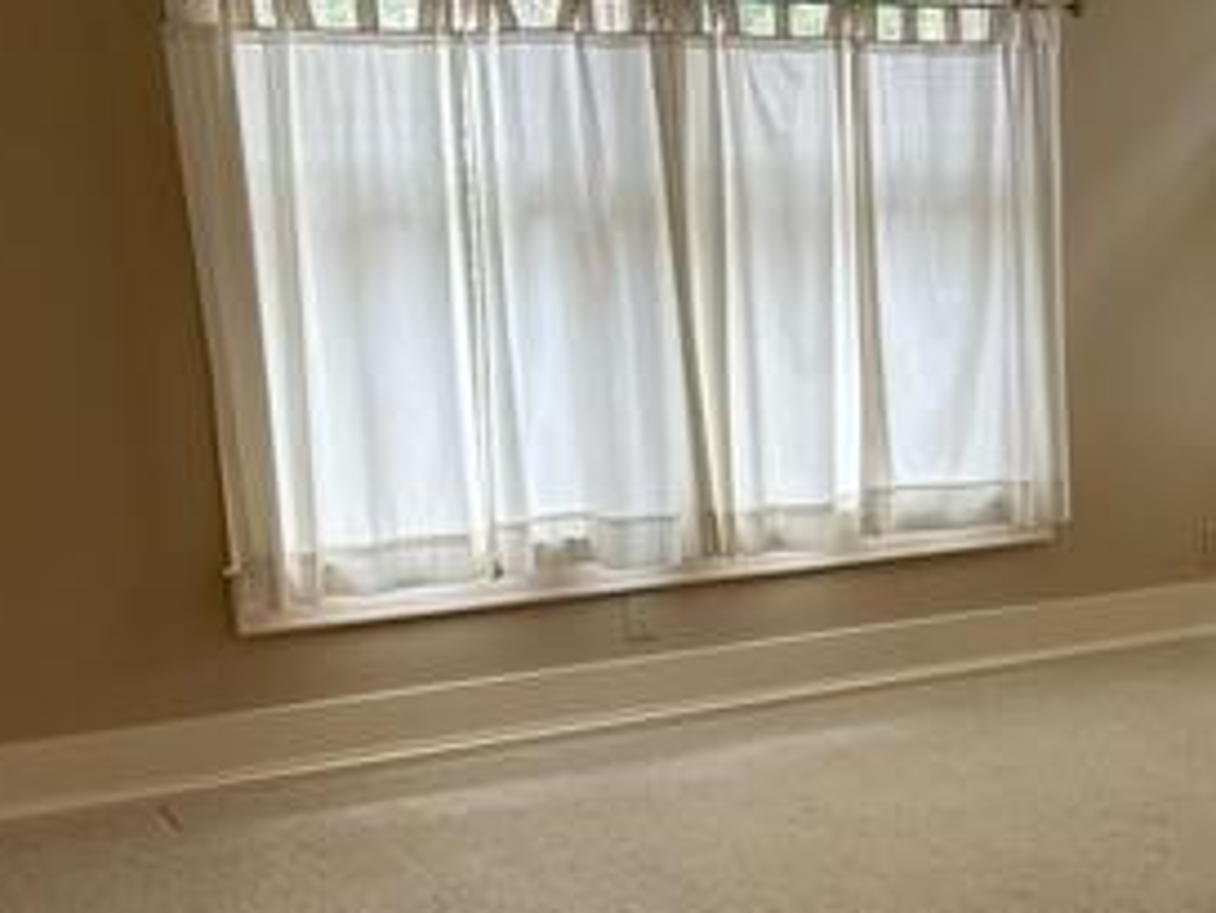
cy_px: 624
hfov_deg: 30.2
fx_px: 2144
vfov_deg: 23.9
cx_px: 1109
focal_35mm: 61
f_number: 1.6
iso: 100
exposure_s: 1/120
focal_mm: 5.96
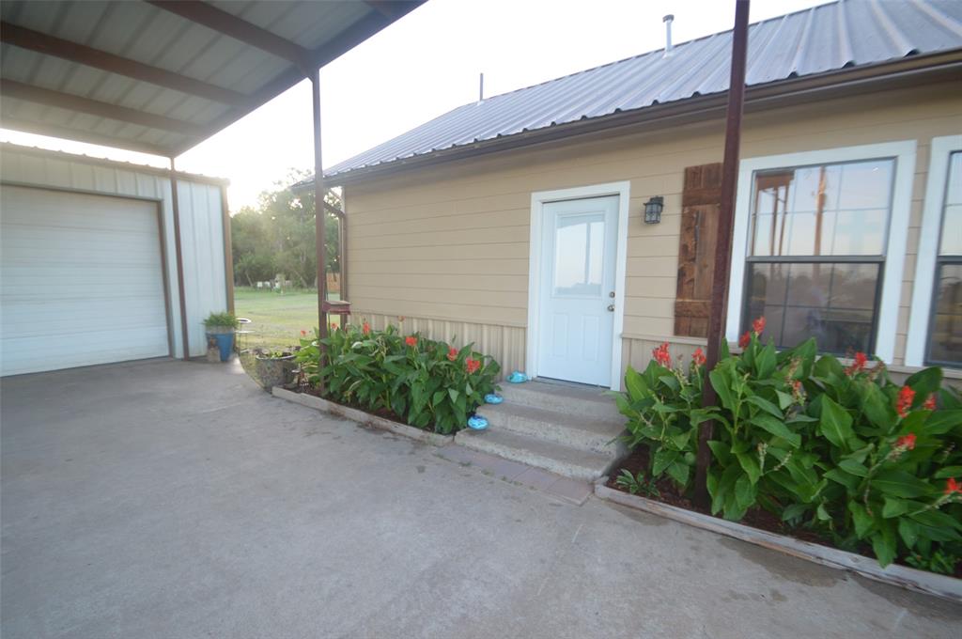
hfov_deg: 100.5
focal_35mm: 15
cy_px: 320
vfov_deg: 77.2
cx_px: 481
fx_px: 400
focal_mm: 10
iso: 400
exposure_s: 1/125
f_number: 3.5
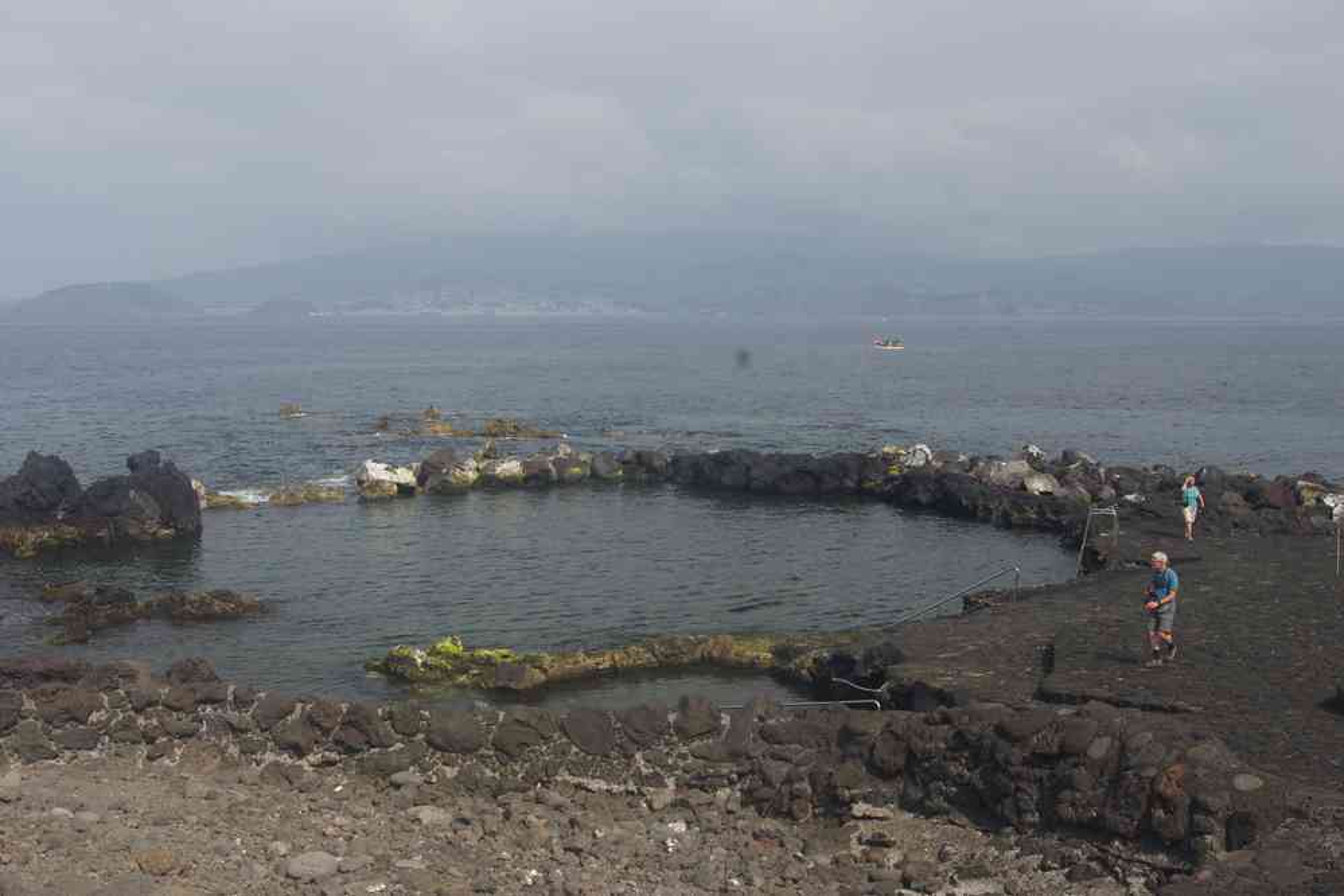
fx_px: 1736
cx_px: 672
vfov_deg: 28.9
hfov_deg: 42.3
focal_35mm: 46
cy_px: 448
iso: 200
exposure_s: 1/100
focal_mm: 31
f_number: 11
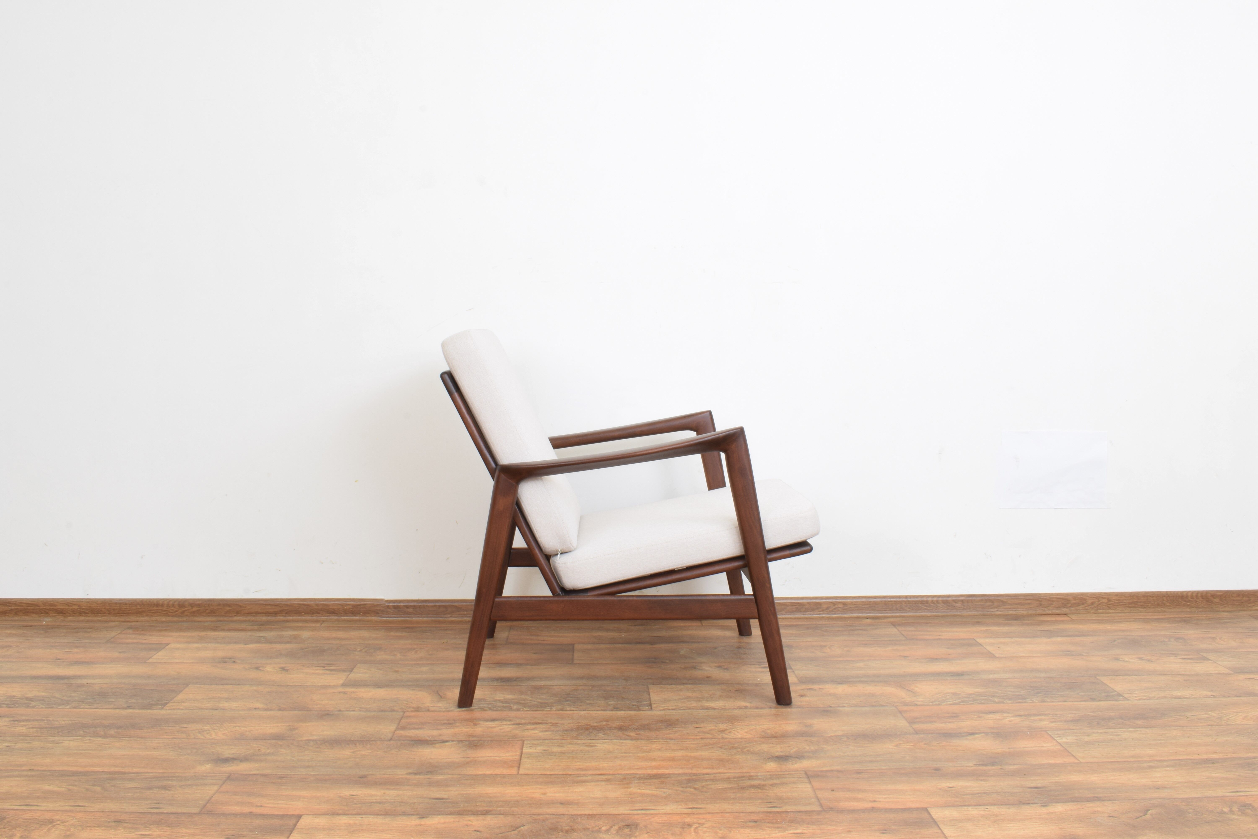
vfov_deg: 41.7
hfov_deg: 59.5
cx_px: 629
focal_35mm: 32
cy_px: 420
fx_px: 1101
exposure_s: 5
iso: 100
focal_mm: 21
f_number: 25
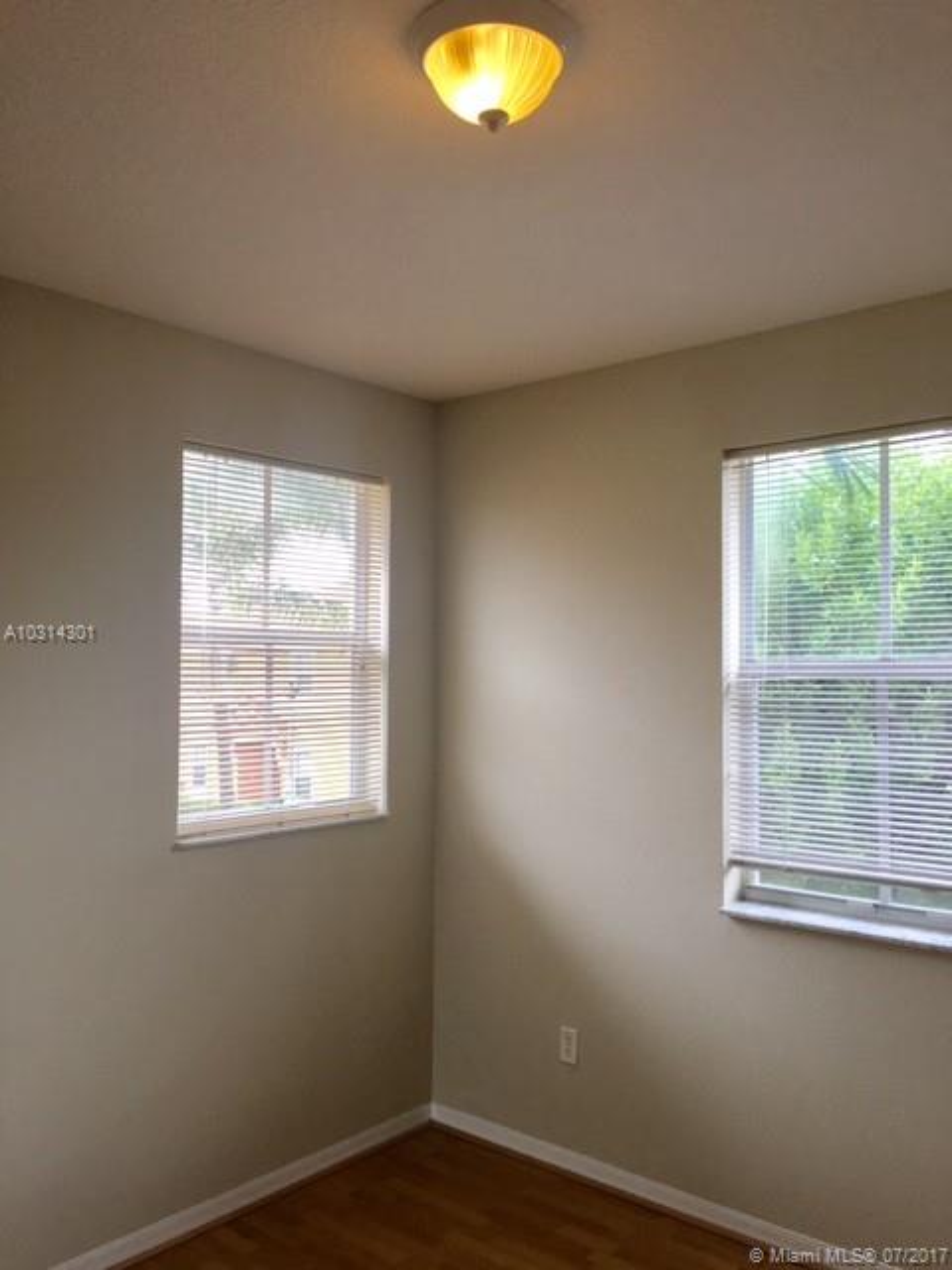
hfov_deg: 48.2
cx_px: 476
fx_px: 1063
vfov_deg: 61.7
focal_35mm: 29
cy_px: 635
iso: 40
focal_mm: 4.15
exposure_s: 1/120
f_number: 2.2
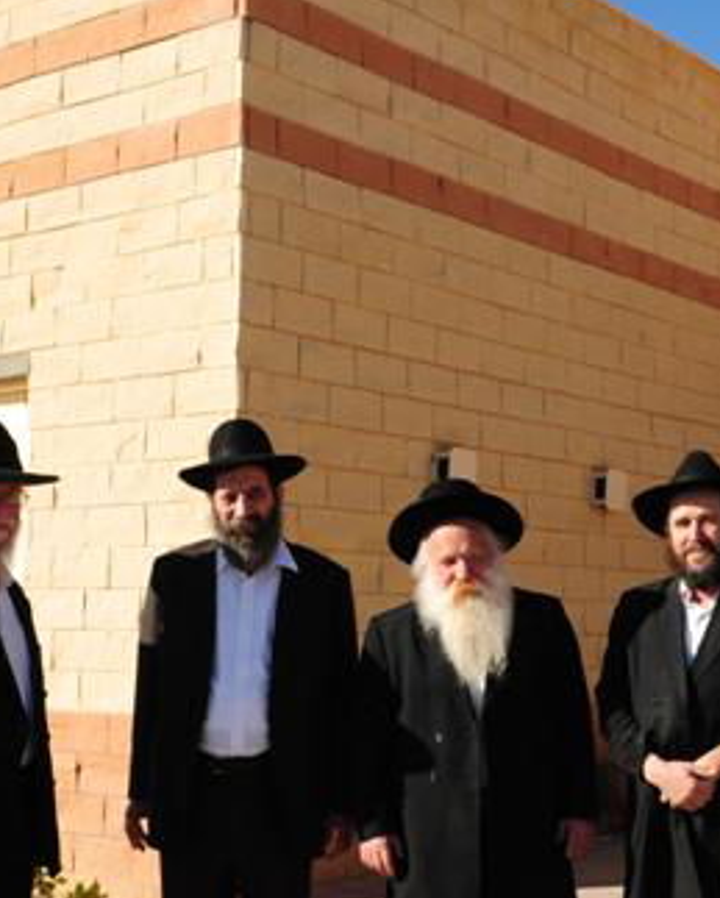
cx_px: 475
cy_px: 591
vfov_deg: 31.6
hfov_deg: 25.6
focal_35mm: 59
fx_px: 1574
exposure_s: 1/250
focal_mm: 17
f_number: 7.1
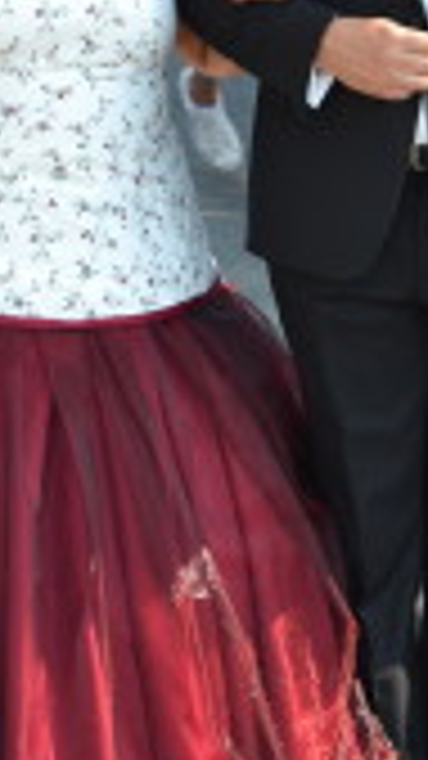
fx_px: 4320
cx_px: 203
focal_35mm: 214
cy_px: 103
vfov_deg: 10.0
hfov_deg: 5.7
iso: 160
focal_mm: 48
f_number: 5.6
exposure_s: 1/125
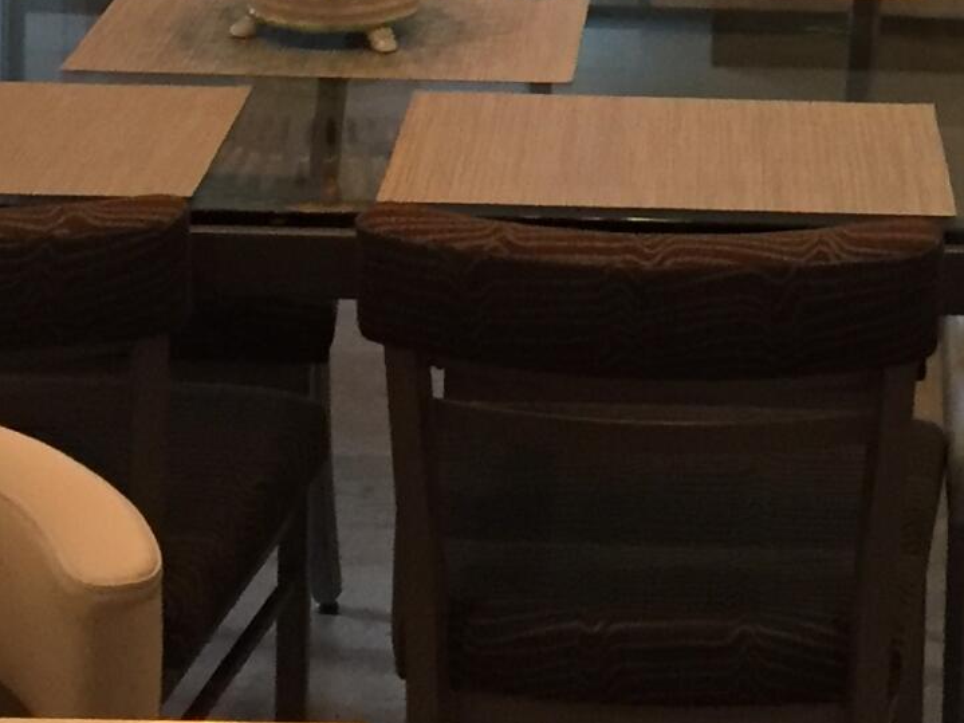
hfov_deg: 16.2
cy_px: -484
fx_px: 3369
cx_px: 766
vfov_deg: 11.5
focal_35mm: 121
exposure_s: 1/30
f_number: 2.2
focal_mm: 4.15
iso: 160
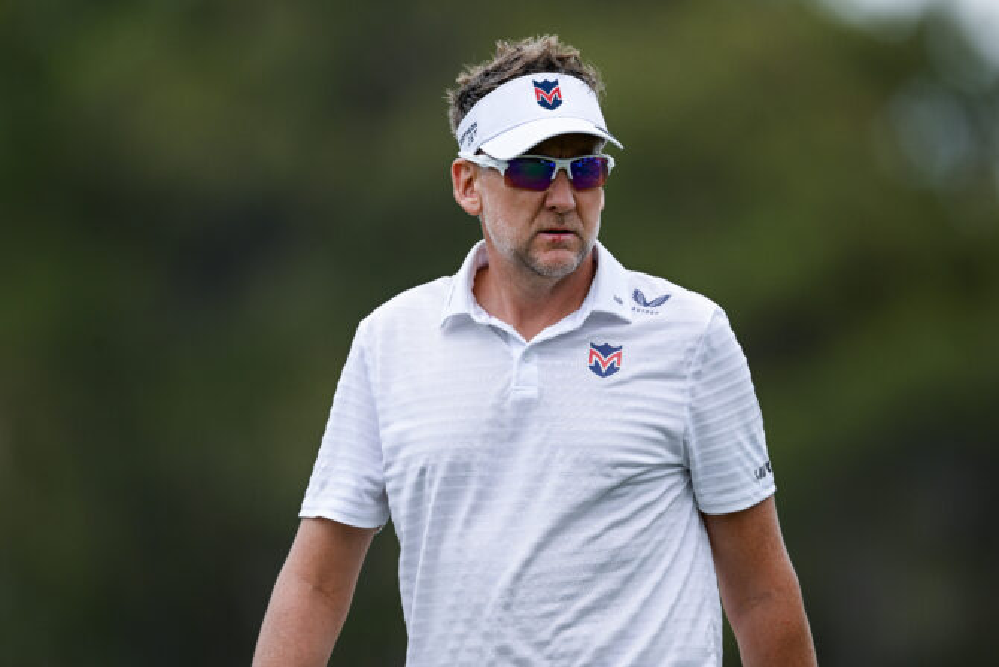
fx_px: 16653
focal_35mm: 600
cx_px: 500
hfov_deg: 3.4
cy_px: 334
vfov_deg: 2.3
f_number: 5
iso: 500
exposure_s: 1/2500
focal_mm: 600
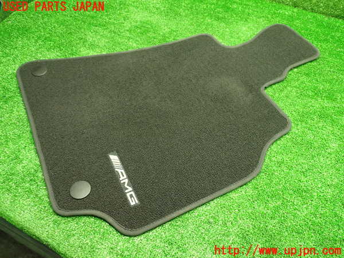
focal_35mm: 30
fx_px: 298
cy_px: 129
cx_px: 172
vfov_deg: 46.8
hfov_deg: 60.0
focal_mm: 5.4
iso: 500
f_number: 2.3
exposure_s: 1/30
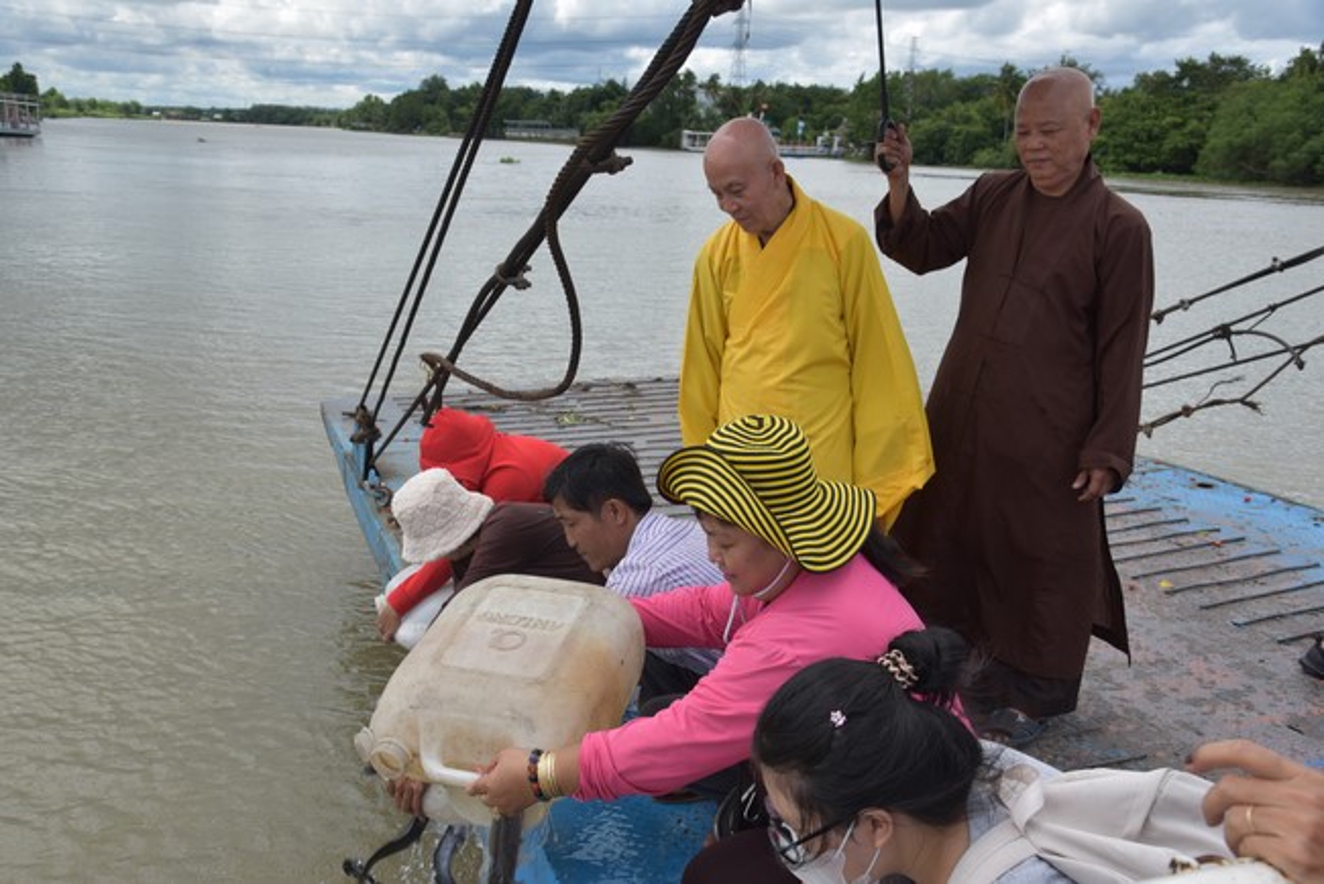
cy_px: 442
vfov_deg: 41.2
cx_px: 662
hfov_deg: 58.7
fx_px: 1177
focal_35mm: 32
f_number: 9
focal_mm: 32
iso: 200
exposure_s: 1/320
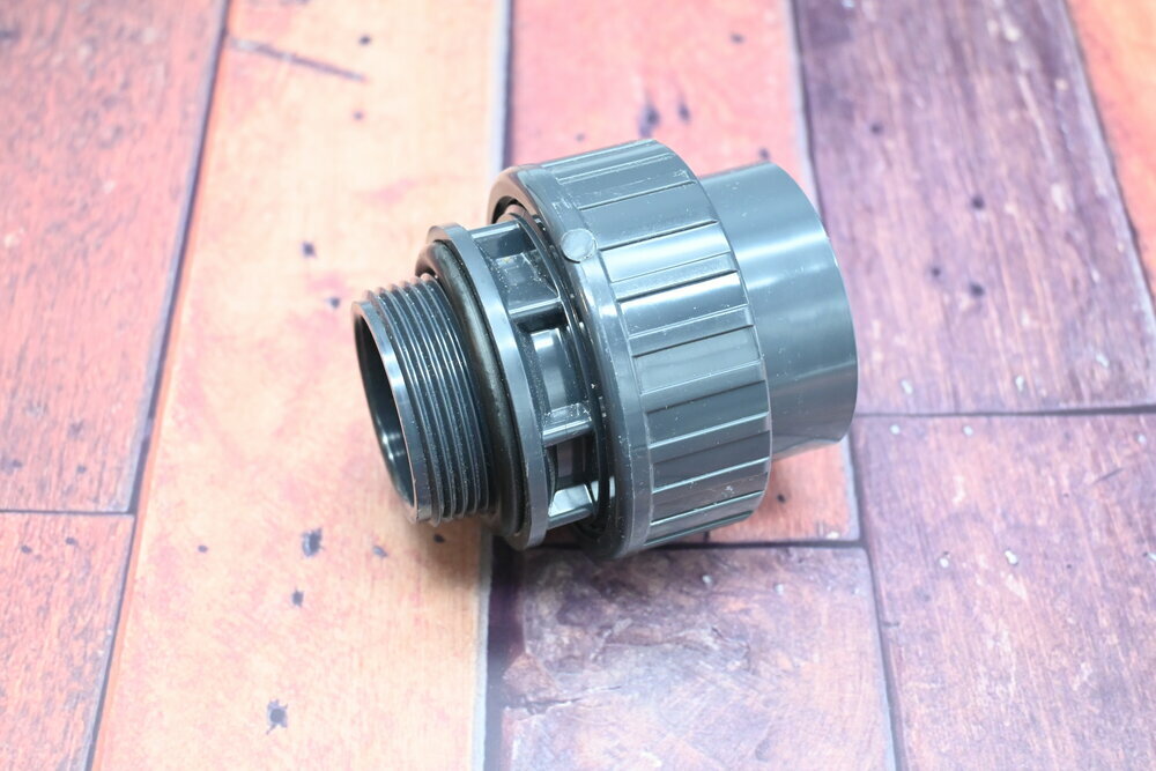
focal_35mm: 51
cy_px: 386
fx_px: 1638
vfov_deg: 26.5
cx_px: 578
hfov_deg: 38.9
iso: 2000
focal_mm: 34
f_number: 5
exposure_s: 1/50
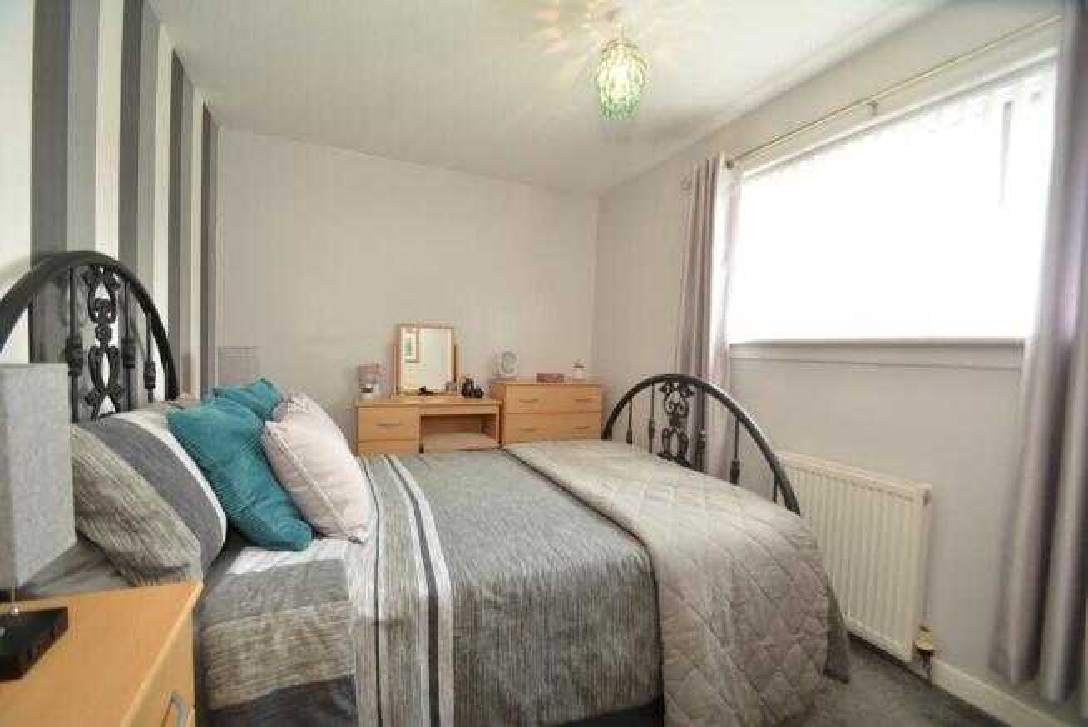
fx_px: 454
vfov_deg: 77.4
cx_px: 544
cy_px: 364
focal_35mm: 15
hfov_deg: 100.4
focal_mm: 10
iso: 100
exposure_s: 1/15
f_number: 4.5
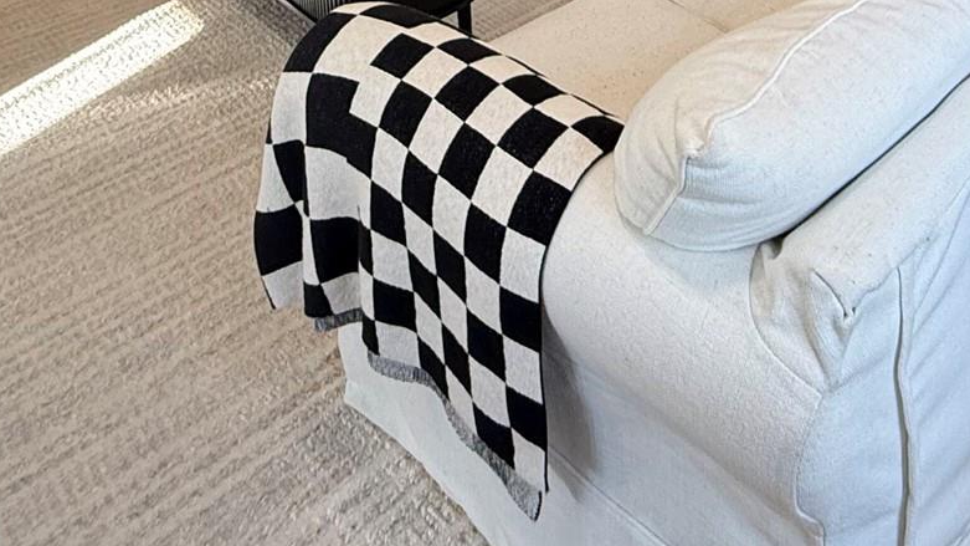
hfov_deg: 50.3
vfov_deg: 21.7
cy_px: -379
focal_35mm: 40
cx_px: 565
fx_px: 1029
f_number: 2.2
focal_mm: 2.22
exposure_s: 1/120
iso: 200
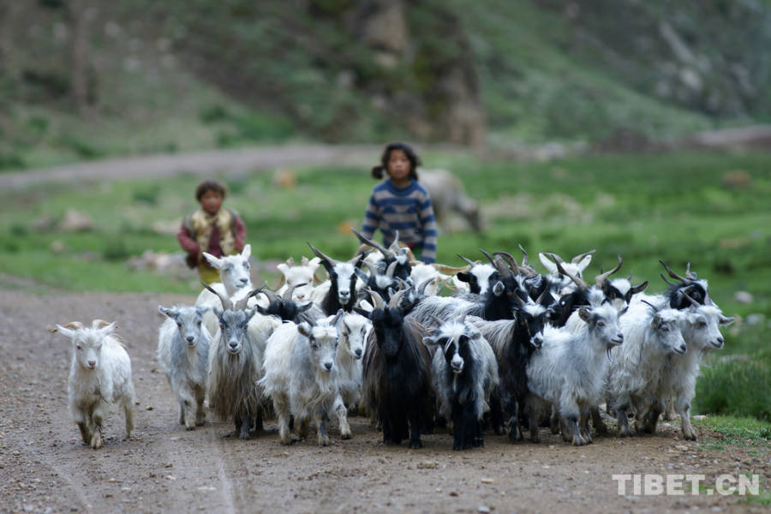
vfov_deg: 4.6
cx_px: 386
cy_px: 257
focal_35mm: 300
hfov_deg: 6.9
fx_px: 6424
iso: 100
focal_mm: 200
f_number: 2.8
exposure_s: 1/500
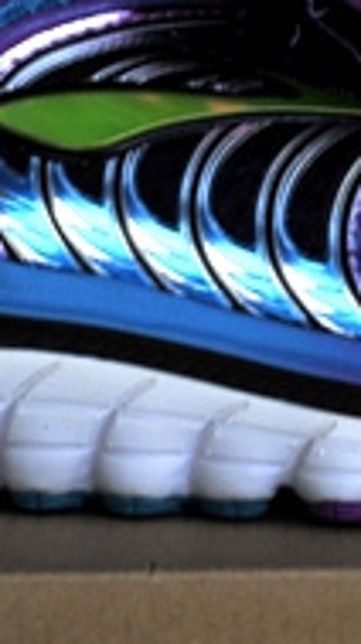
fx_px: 3428
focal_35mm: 201
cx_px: 266
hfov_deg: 6.0
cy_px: -77
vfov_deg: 10.6
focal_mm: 55
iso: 400
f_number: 22
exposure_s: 1/6
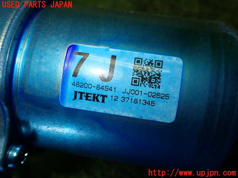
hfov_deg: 60.0
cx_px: 119
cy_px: 89
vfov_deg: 46.8
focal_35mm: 30
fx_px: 206
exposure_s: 1/125
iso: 125
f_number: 2.3
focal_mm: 5.4
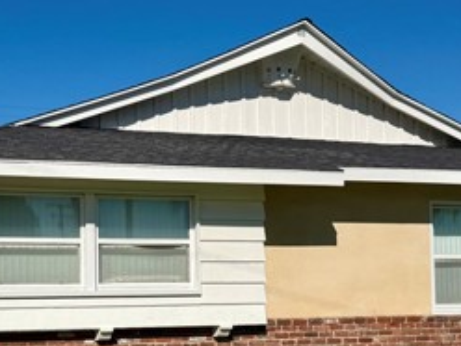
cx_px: 99
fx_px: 826
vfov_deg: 23.4
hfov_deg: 30.5
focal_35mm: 62
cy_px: 253
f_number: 1.78
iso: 80
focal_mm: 6.76
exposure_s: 1/10309
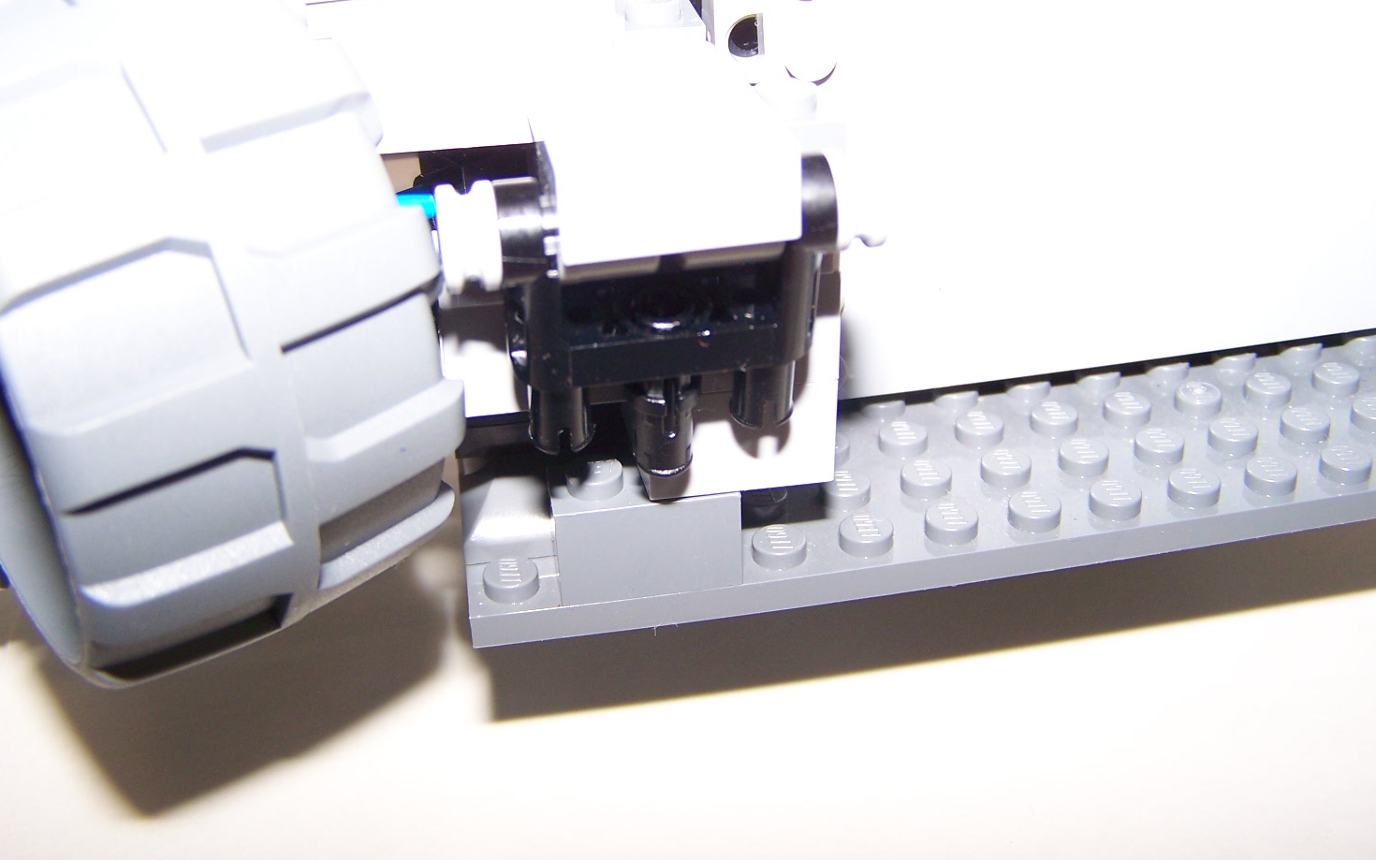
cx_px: 695
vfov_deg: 31.2
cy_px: 340
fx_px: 1538
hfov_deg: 48.2
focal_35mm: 41
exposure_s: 1/60
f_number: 2.8
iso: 80
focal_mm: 6.3
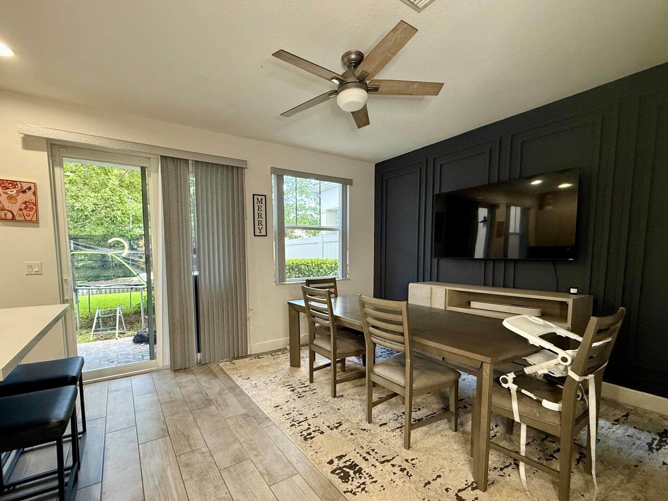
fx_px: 309
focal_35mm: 16
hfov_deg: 94.4
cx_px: 311
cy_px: 280
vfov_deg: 77.8
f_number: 2.2
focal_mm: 2.22
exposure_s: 1/60
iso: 400
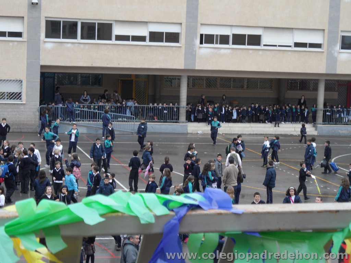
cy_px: 132
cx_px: 176
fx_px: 811
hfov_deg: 24.4
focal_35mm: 80
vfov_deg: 18.4
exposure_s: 1/90
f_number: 4.2
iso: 100
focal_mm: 13.2
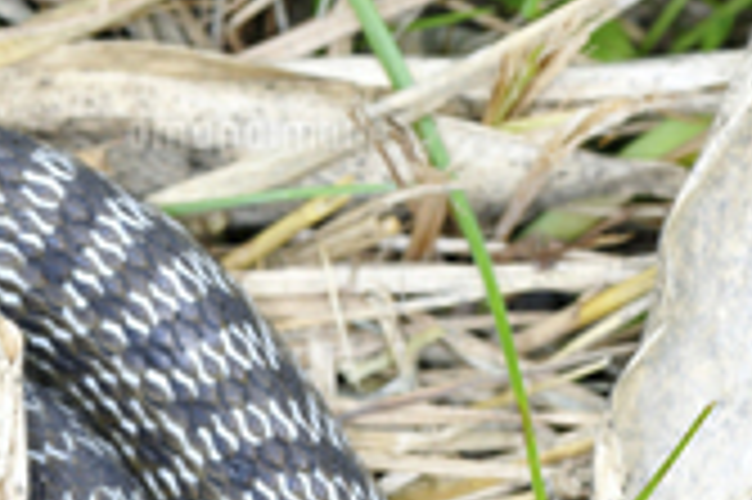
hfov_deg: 7.1
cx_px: -158
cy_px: 631
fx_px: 6031
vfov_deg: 4.7
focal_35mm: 289
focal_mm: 105
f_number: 9.5
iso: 800
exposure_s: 1/125
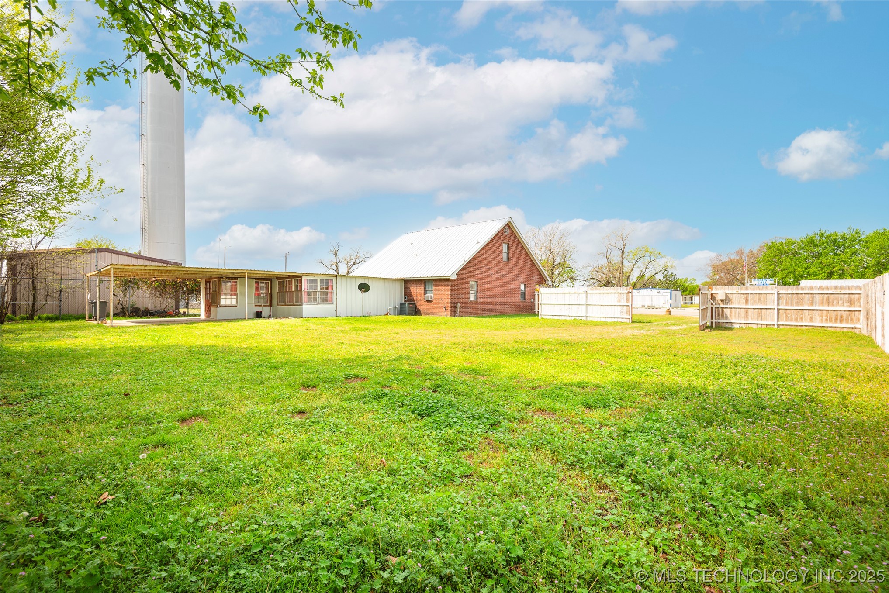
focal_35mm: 16
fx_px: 395
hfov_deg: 96.7
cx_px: 444
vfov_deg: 73.8
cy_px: 296
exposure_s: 1/200
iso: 100
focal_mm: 16
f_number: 7.1
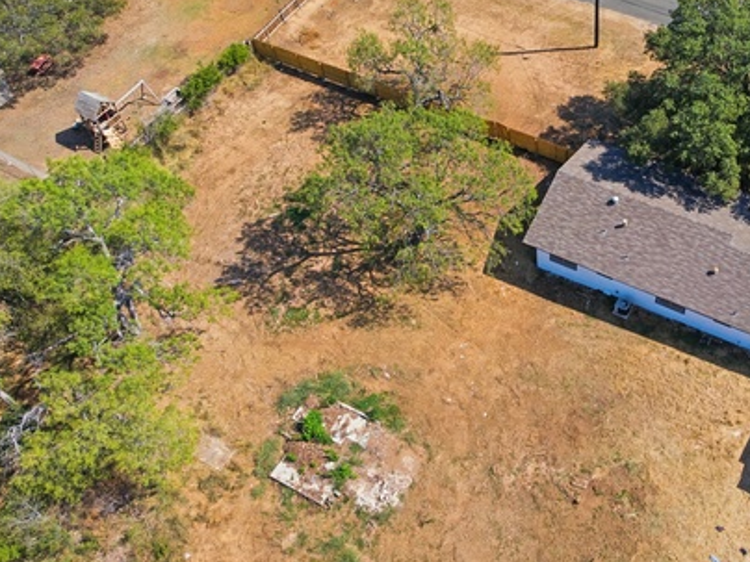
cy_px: 214
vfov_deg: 37.5
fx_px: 823
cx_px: 550
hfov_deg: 47.4
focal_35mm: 38
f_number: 2.8
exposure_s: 1/1251
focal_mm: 4.5
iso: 108
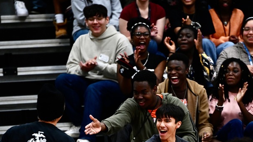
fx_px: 2396
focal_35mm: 357
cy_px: 139
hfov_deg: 6.0
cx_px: 161
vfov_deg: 3.4
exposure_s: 1/400
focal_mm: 200
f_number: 2.8
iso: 3200
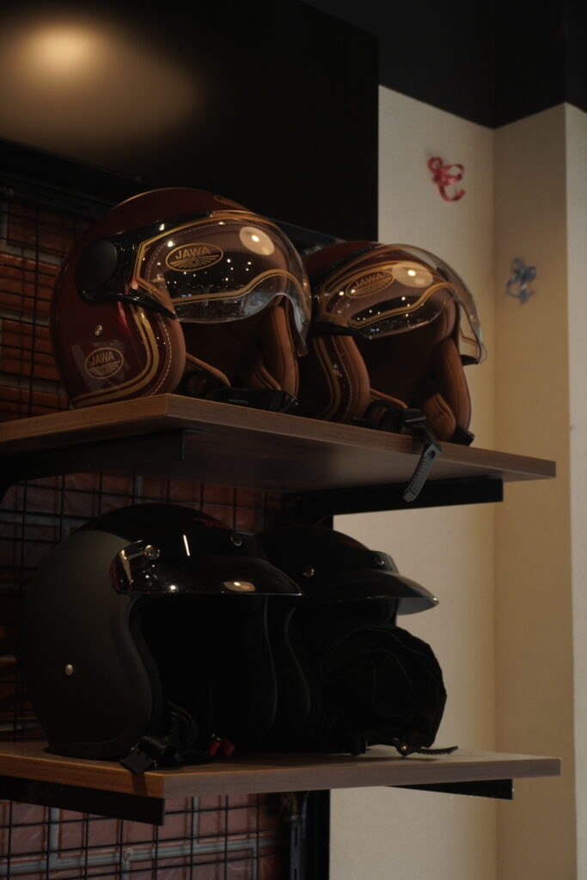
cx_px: 294
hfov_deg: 23.8
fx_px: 1394
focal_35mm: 57
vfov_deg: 35.0
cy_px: 440
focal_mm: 38
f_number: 5.6
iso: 320
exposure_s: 1/80
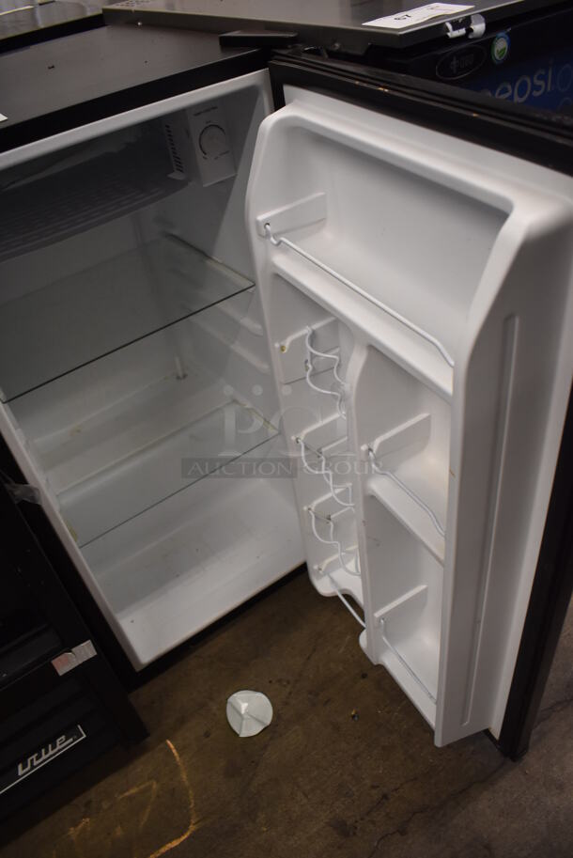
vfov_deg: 67.3
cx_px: 286
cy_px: 429
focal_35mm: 27
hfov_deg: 48.0
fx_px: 644
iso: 900
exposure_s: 1/125
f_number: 3.5
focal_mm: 18
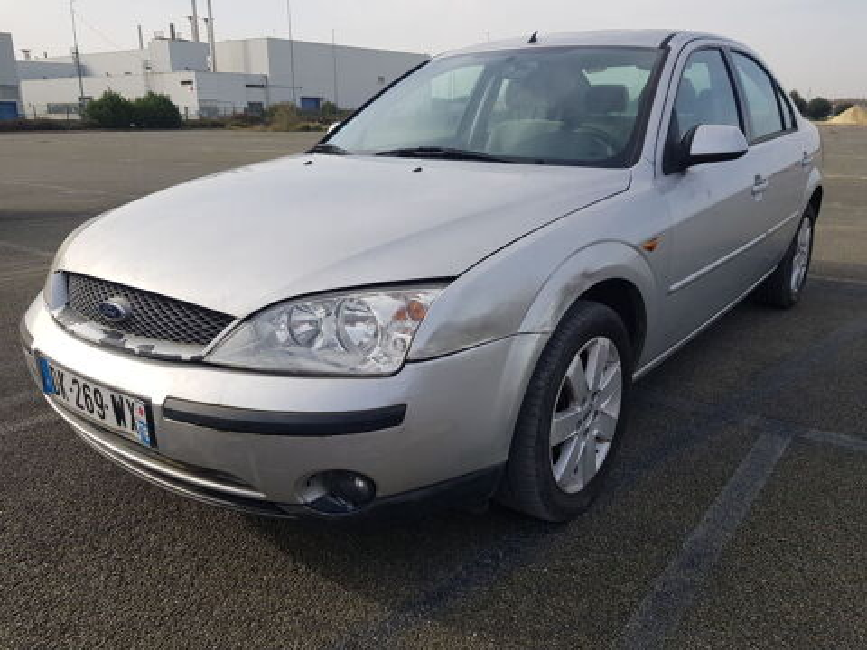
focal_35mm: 26
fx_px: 651
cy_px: 325
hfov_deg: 67.3
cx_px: 434
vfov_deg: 53.1
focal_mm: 4.3
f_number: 1.7
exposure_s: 1/1188
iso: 40
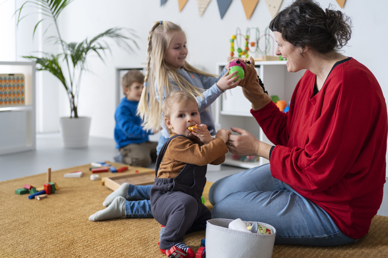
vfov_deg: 37.9
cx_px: 194
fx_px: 377
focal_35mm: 35
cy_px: 129
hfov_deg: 54.4
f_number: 1.8
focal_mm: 35
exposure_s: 1/250
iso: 400
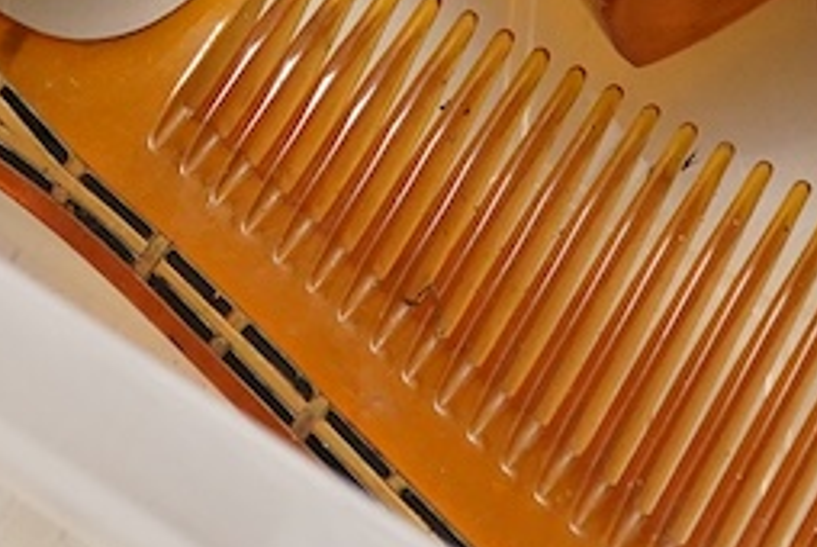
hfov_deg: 10.3
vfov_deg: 6.8
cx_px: 185
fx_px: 4521
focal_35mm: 199
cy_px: -286
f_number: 8
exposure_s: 1/160
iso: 2500
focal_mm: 30
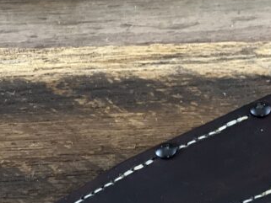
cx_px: 241
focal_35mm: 184
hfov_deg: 10.7
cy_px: 208
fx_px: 1441
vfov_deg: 8.0
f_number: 2.8
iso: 400
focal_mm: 9
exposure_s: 1/30
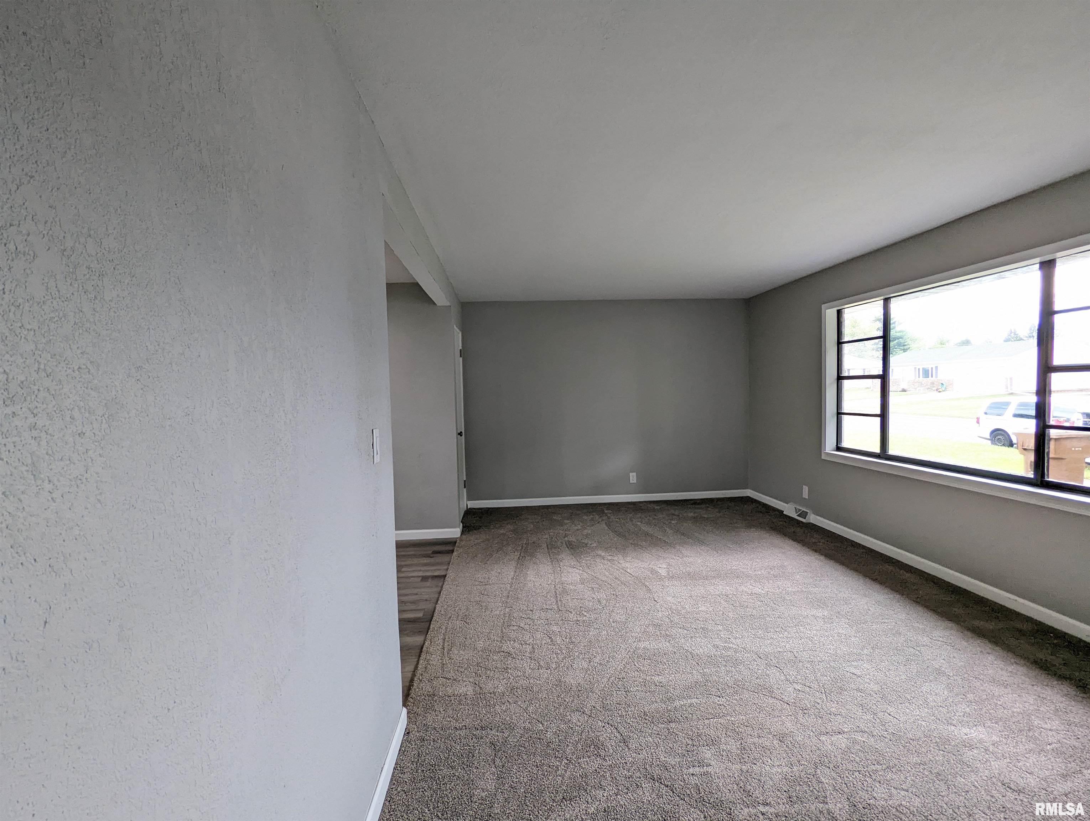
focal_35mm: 16
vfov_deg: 78.2
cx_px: 545
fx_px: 505
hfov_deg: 94.4
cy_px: 410
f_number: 2.2
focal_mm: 2.35
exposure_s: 1/120
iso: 162
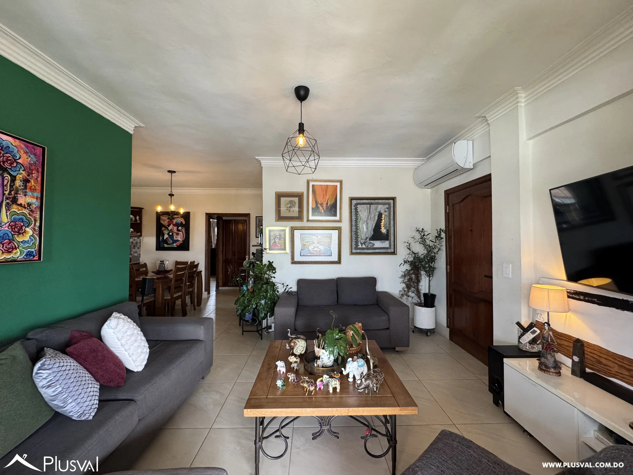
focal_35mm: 14
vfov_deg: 85.7
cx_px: 316
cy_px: 238
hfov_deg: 102.1
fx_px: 256
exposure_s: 1/120
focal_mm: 2.22
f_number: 2.2
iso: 250
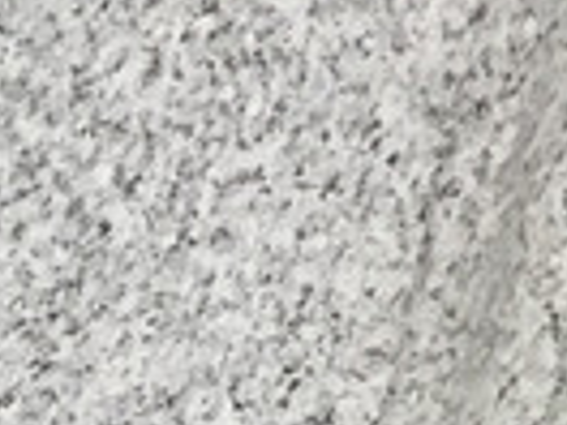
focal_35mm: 212
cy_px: 1419
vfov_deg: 6.3
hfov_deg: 7.9
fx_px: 3472
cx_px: -1207
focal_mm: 3.3
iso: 40
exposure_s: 1/33
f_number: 2.4
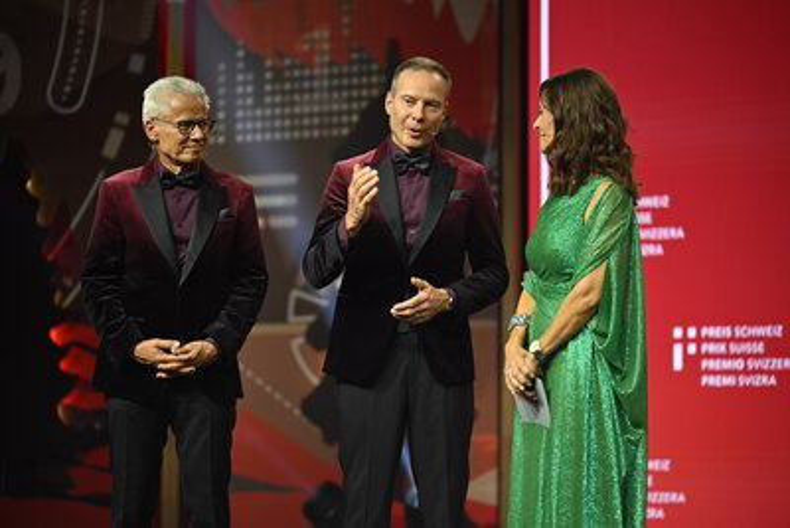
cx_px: 395
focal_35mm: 150
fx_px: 3293
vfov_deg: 9.2
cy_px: 264
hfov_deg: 13.7
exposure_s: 1/125
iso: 640
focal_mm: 150
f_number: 2.8
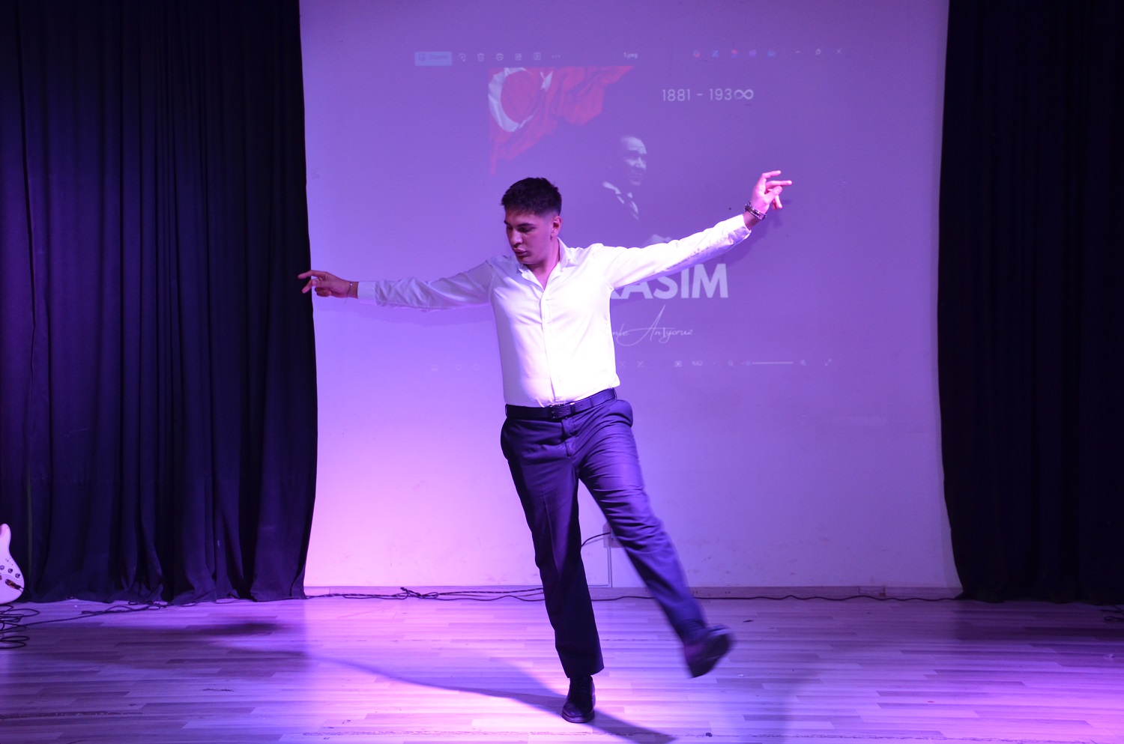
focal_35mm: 51
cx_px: 562
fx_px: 1589
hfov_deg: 39.0
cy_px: 372
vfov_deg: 26.4
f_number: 4.2
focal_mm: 34
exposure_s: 1/60
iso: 720
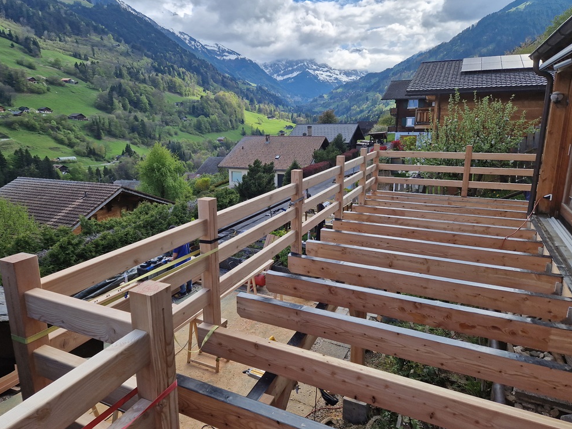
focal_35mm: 24
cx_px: 277
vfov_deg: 56.8
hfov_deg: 71.6
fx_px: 397
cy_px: 218
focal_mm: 5.4
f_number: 1.8
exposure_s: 1/860
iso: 50
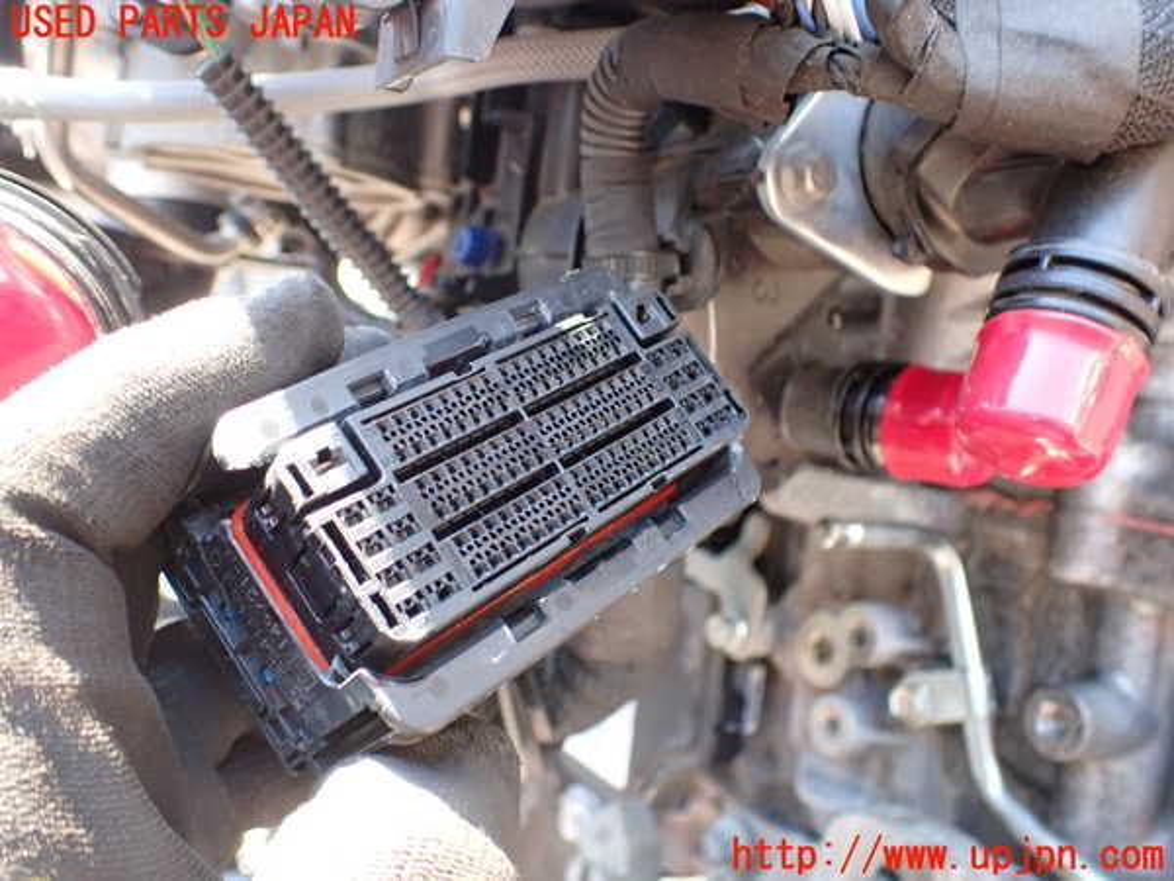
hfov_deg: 60.0
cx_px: 587
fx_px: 1017
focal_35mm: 30
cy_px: 440
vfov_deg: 46.8
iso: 400
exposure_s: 1/125
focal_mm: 5.4
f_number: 2.3
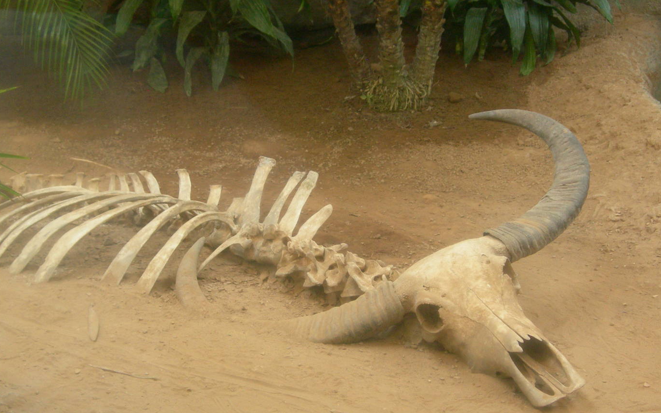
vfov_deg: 20.6
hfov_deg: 32.5
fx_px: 1135
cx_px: 309
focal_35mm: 63
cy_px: 241
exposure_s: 1/65
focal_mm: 10.6
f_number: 3.2
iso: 200
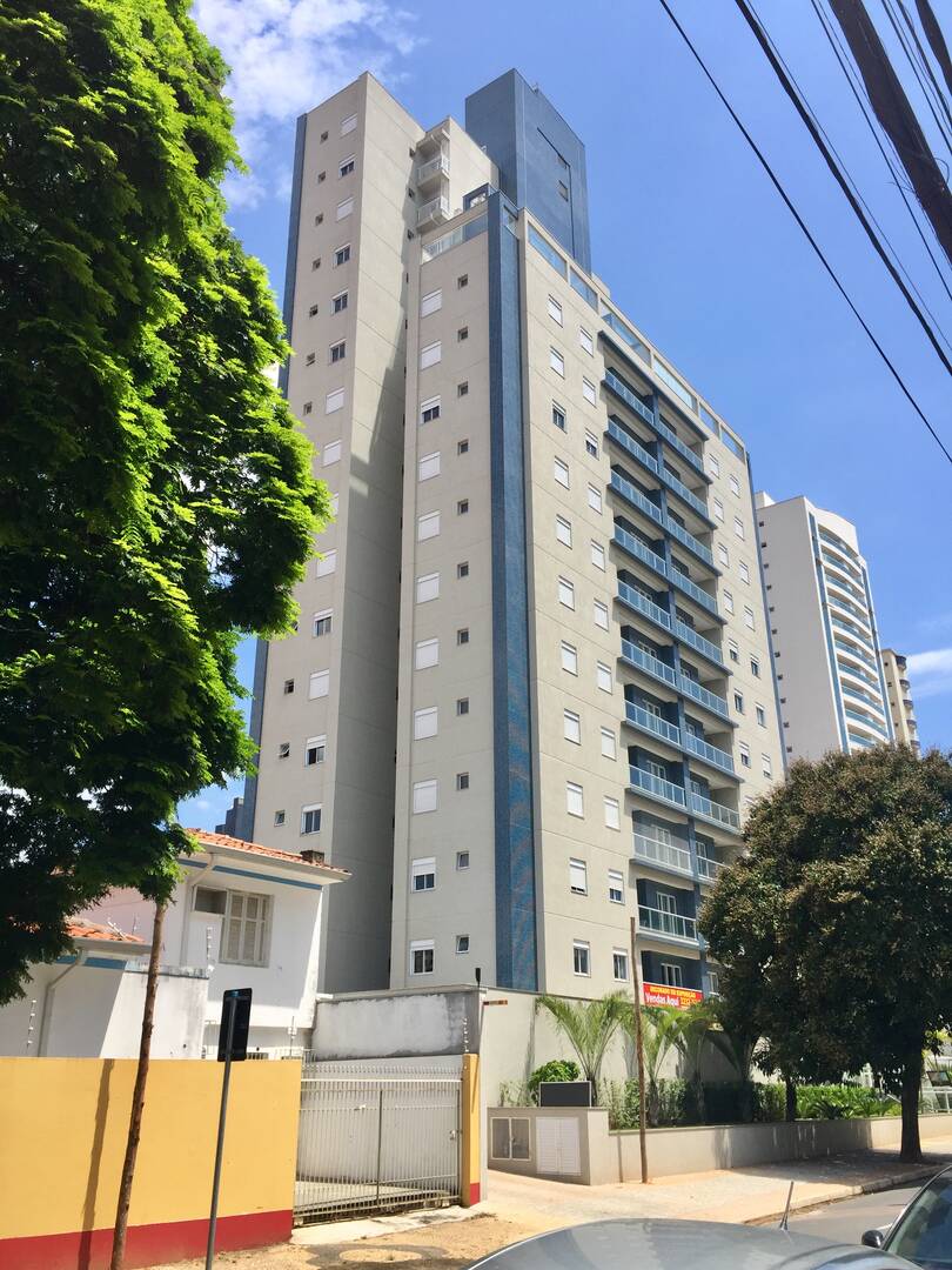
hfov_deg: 48.2
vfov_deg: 61.7
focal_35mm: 29
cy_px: 635
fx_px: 1063
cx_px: 476
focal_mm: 4.15
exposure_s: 1/1883
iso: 32
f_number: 2.2
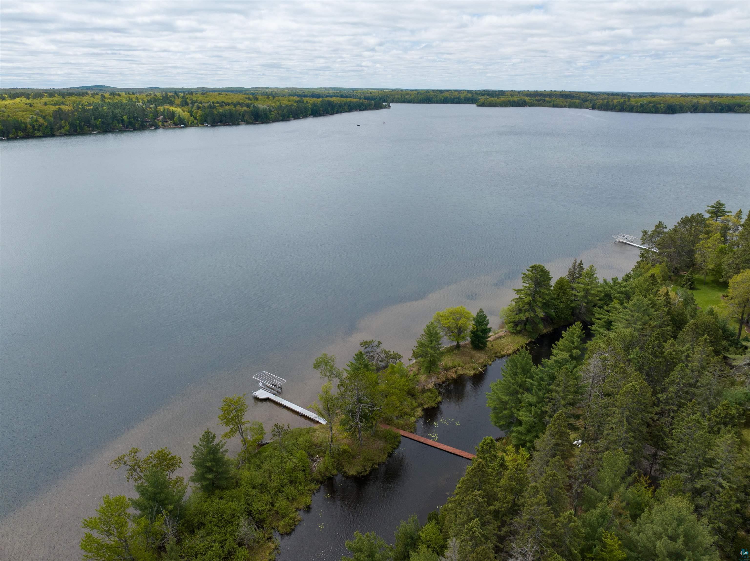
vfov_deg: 56.8
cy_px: 280
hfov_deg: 71.6
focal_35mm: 24
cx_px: 375
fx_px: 520
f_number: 2.8
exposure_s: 1/2000
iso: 100
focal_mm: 12.29
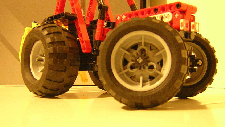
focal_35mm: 44
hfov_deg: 46.4
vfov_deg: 27.1
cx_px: 111
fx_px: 263
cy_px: 56
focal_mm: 4.7
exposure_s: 1/2.1
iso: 400
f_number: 2.6
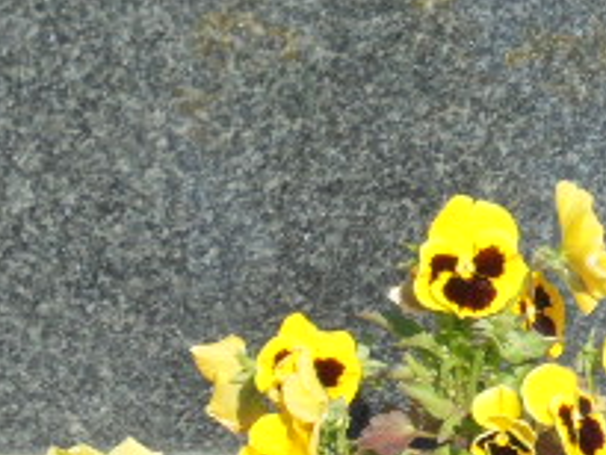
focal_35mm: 228
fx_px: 3994
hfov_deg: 8.7
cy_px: -35
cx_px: 127
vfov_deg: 6.5
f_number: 6.1
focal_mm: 13.1
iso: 100
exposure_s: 1/320
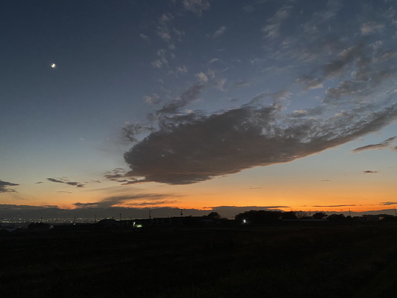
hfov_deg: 67.3
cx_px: 198
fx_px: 298
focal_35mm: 26
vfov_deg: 53.1
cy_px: 149
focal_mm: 4.25
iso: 640
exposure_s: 1/30
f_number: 1.8
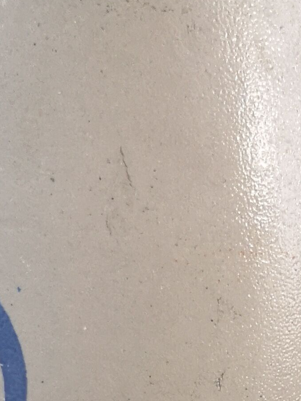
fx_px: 1380
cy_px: 487
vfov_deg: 15.9
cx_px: 263
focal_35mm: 119
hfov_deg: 12.4
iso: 160
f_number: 1.8
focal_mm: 3.95
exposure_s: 1/33.3
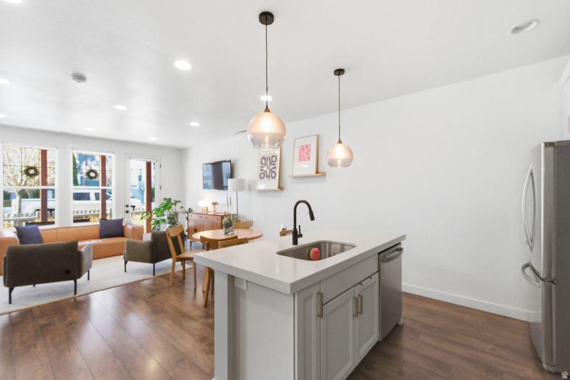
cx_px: 285
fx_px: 245
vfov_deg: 75.5
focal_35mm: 16
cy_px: 190
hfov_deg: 98.6
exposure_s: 1/1000
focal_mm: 15.5
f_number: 9
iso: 16000
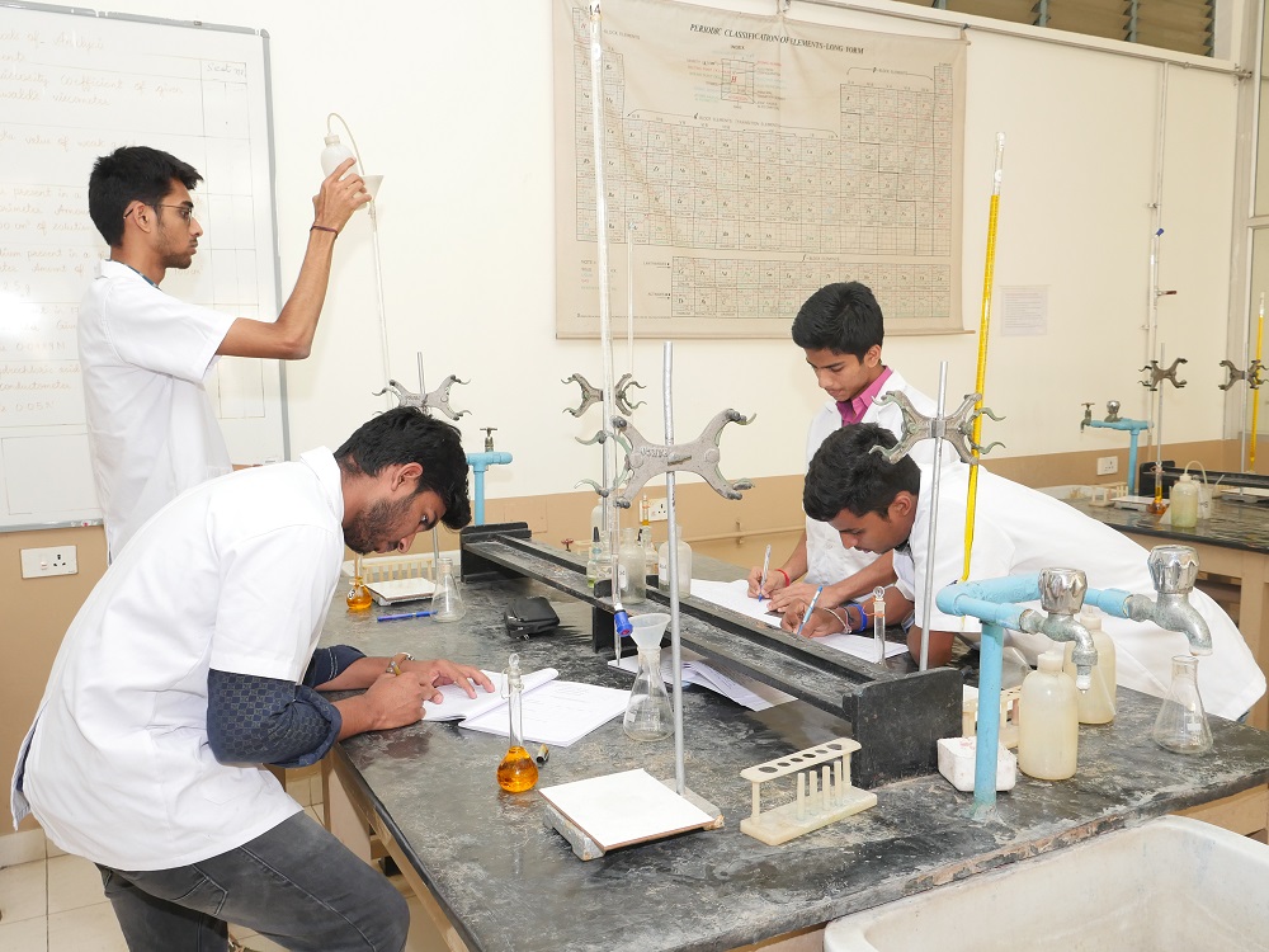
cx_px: 634
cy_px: 476
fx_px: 1100
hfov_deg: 60.0
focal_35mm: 30
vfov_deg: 46.8
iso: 800
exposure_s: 1/100
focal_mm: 15
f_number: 5
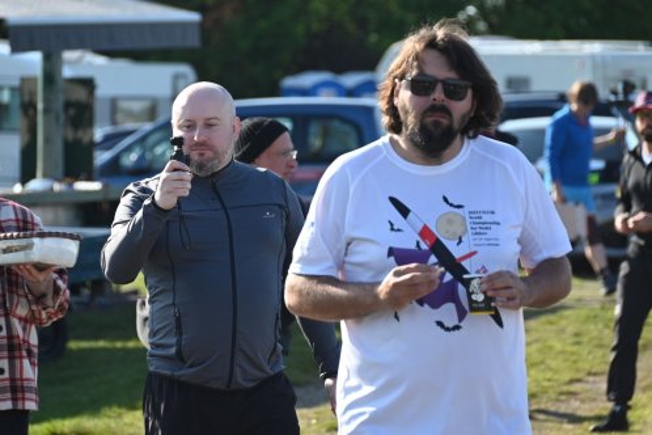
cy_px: 218
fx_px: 4618
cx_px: 326
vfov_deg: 5.4
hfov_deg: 8.1
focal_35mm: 255
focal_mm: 170
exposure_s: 1/640
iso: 320
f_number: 5.6
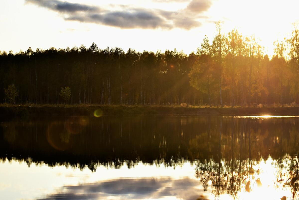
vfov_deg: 16.6
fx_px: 685
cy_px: 100
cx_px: 150
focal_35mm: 82
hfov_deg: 24.6
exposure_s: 1/640
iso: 200
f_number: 13
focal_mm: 55
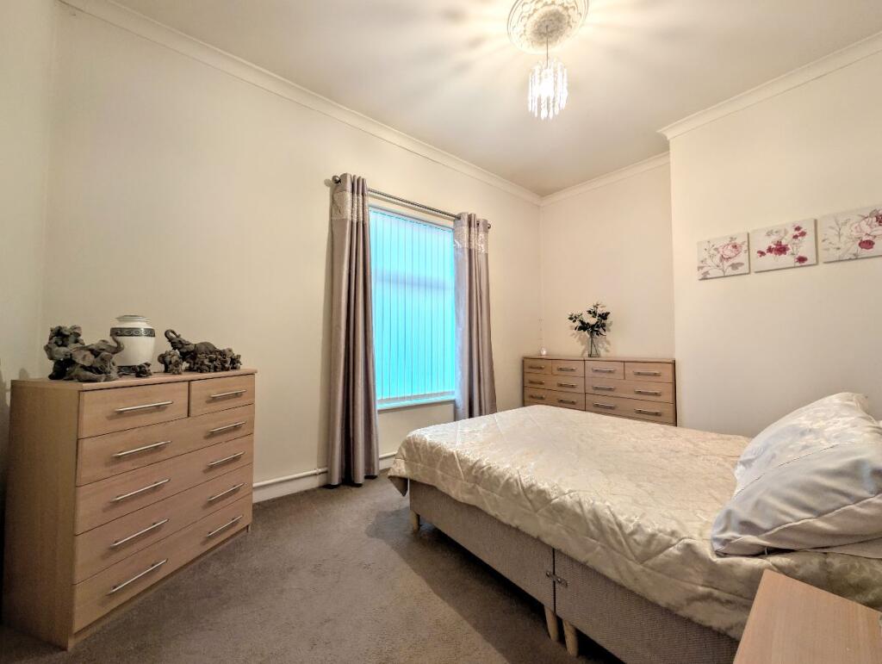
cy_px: 332
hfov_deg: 110.5
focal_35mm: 12
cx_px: 441
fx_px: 306
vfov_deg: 94.6
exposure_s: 1/20
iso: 53
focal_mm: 2.02
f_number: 1.7
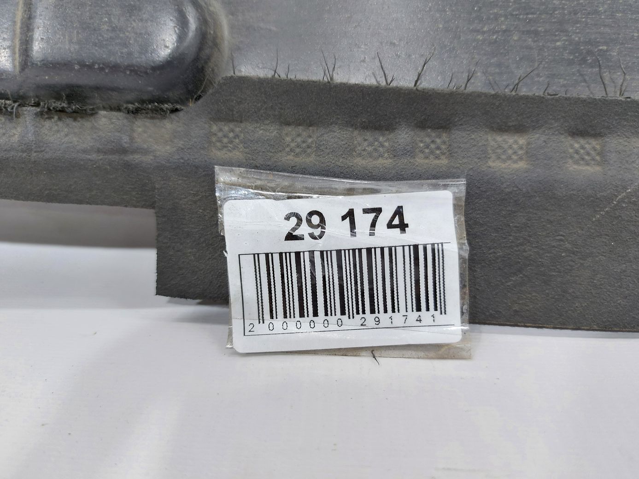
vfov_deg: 56.8
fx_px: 443
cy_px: 240
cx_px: 320
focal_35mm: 24
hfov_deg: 71.6
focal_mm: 5.23
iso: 100
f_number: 1.8
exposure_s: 1/50
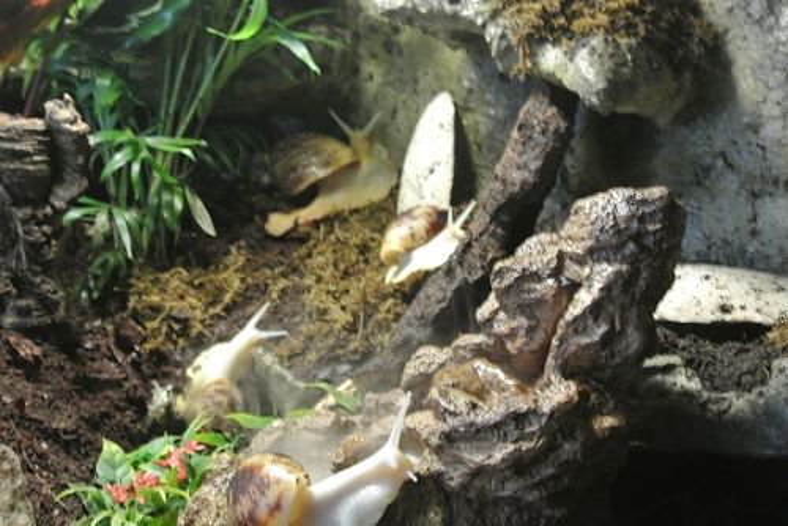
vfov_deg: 29.9
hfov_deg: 43.6
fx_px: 986
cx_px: 394
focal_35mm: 45
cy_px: 263
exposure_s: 1/6
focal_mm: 16.9
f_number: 4.5
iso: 800
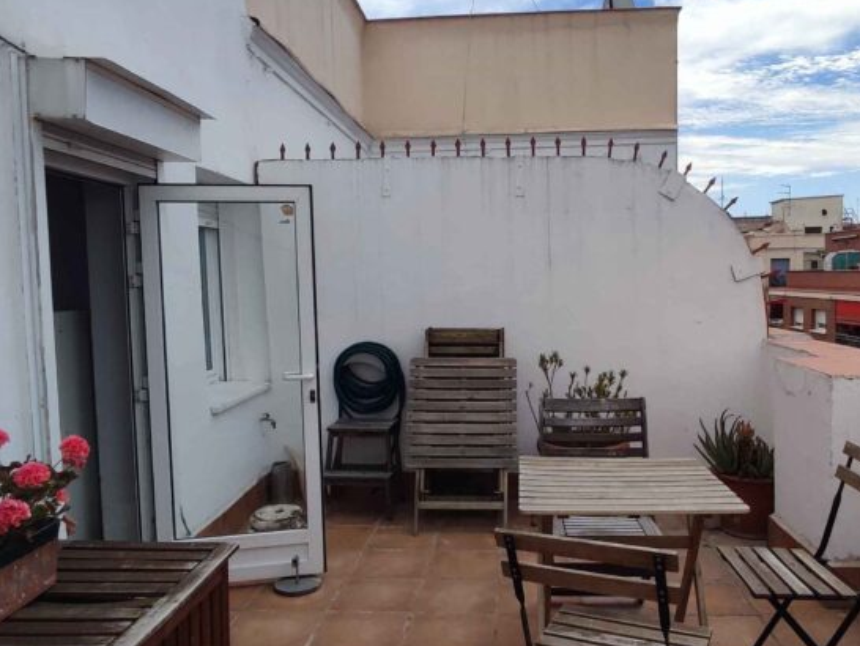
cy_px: 334
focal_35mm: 30
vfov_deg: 46.8
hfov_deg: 59.7
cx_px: 491
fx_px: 746
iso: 50
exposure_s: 1/1968
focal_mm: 1.65
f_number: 2.2
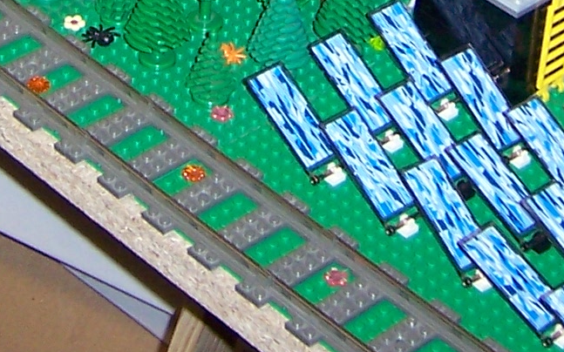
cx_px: 166
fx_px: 2336
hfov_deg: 13.7
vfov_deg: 8.0
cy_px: -457
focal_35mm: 152
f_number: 2.8
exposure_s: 1/60
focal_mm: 6.2
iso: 125
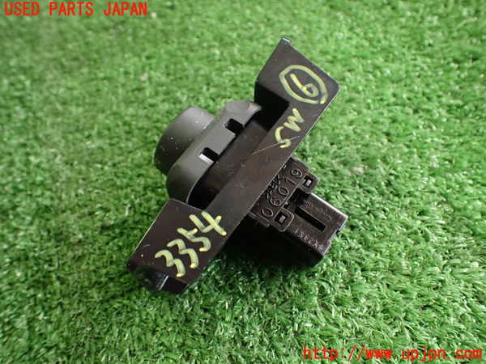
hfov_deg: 60.0
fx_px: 421
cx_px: 243
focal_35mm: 30
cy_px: 182
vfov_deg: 46.8
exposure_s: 1/125
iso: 800
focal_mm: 5.4
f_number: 2.3
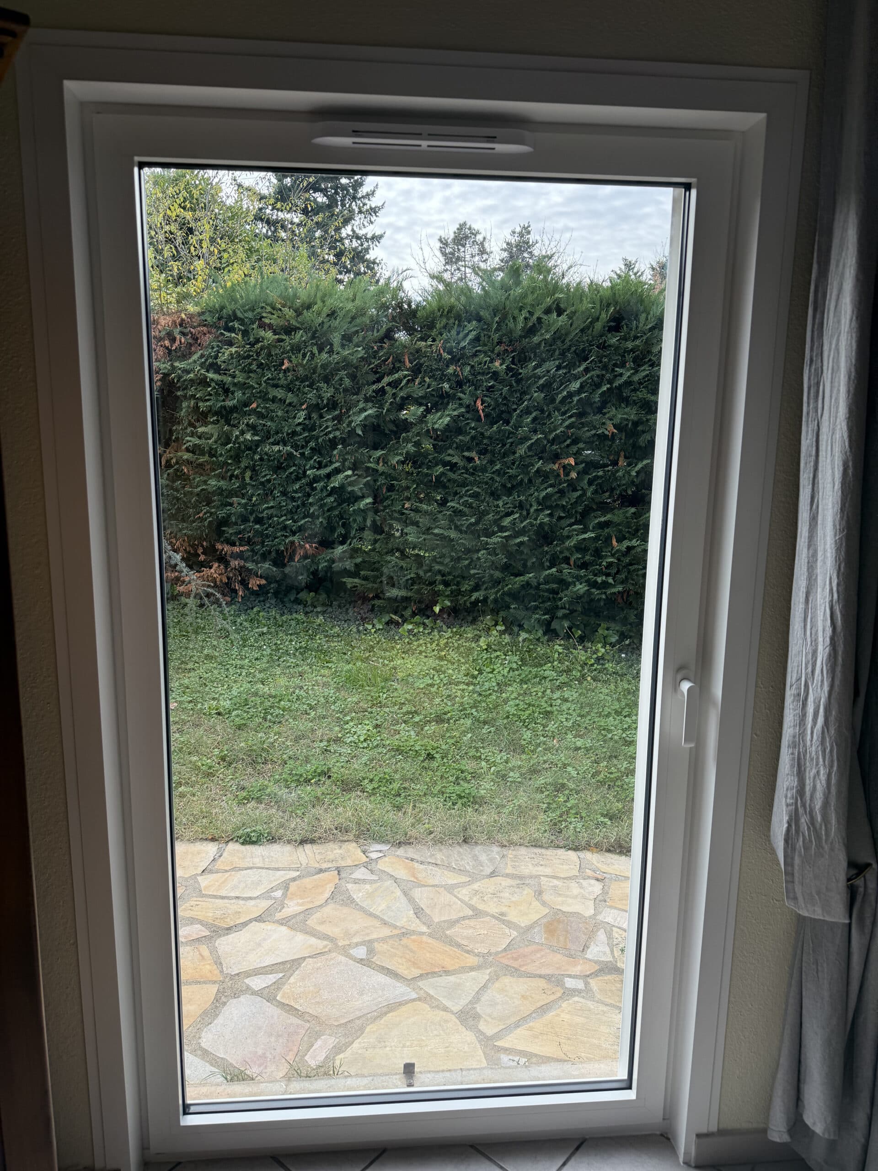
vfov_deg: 71.6
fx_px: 812
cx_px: 439
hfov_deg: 56.8
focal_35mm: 24
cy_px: 586
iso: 100
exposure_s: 1/1156
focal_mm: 6.76
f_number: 1.78
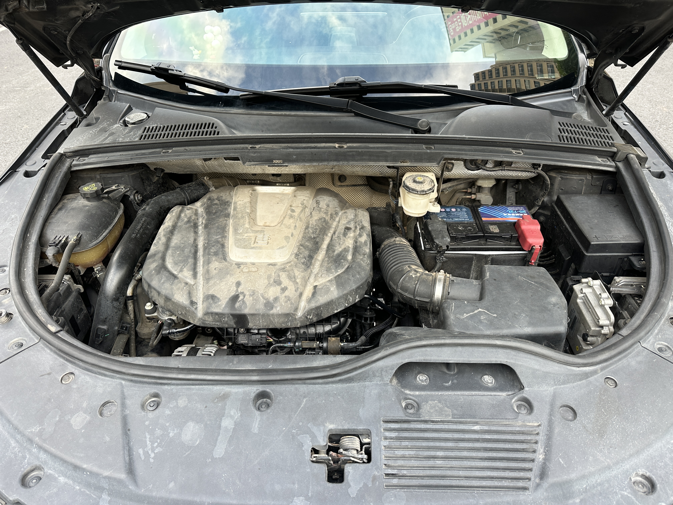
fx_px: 467
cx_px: 336
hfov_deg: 71.6
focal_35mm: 24
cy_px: 252
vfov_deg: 56.8
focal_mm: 6.86
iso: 100
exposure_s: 1/121
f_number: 1.78
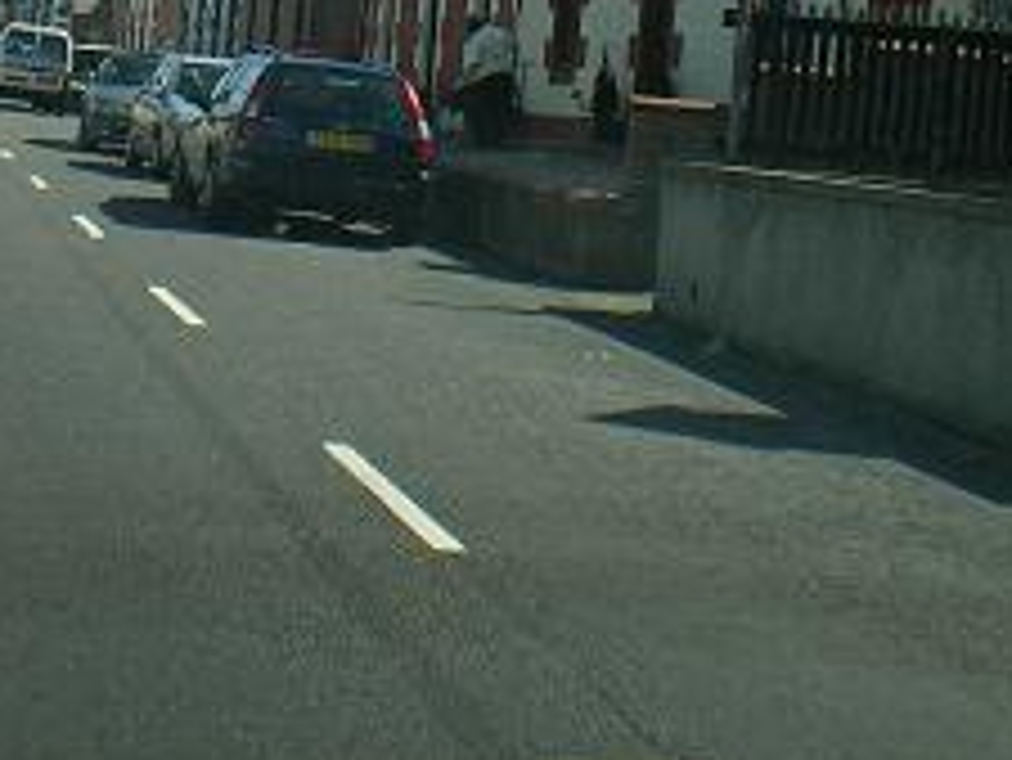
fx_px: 2603
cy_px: -94
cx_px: 427
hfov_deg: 22.0
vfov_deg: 16.1
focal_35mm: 89
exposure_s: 1/320
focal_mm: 6.3
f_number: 4.6
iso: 64
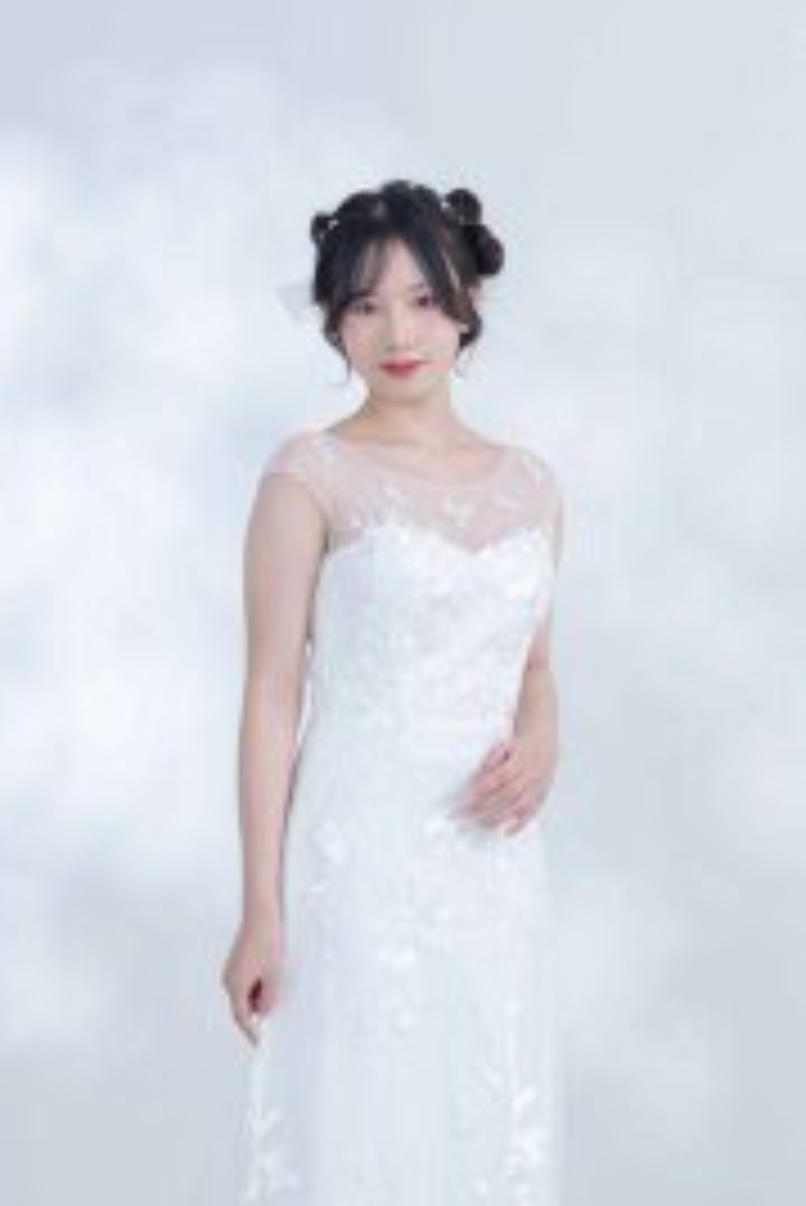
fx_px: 3186
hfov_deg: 14.4
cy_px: 814
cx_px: 378
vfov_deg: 21.4
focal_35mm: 95
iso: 200
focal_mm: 35.3
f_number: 4
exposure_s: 1/125
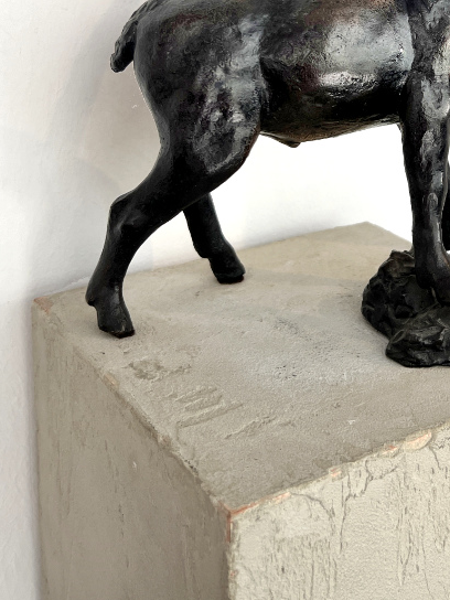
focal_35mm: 51
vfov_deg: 35.2
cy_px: 57
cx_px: 387
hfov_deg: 27.7
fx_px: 884
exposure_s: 1/121
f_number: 1.5
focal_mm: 5.7
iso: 50
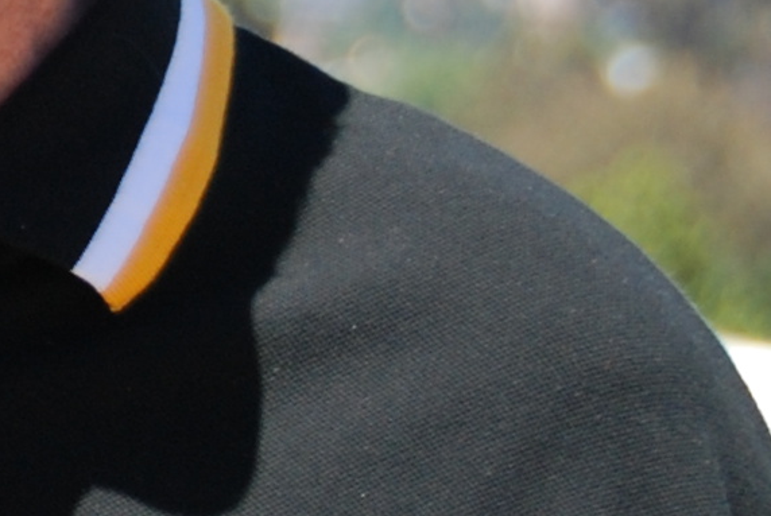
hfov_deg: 3.2
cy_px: 117
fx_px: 13488
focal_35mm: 629
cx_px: -1310
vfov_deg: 2.2
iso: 200
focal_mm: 62
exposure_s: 1/500
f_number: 5.6
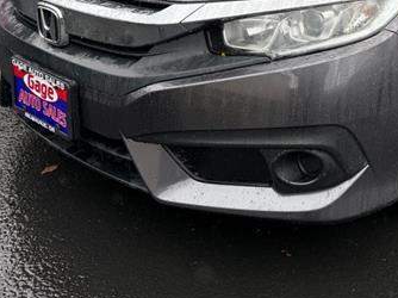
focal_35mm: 46
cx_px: 319
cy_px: 37
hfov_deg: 39.6
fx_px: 529
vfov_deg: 30.3
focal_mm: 6.76
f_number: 1.78
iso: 80
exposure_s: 1/524
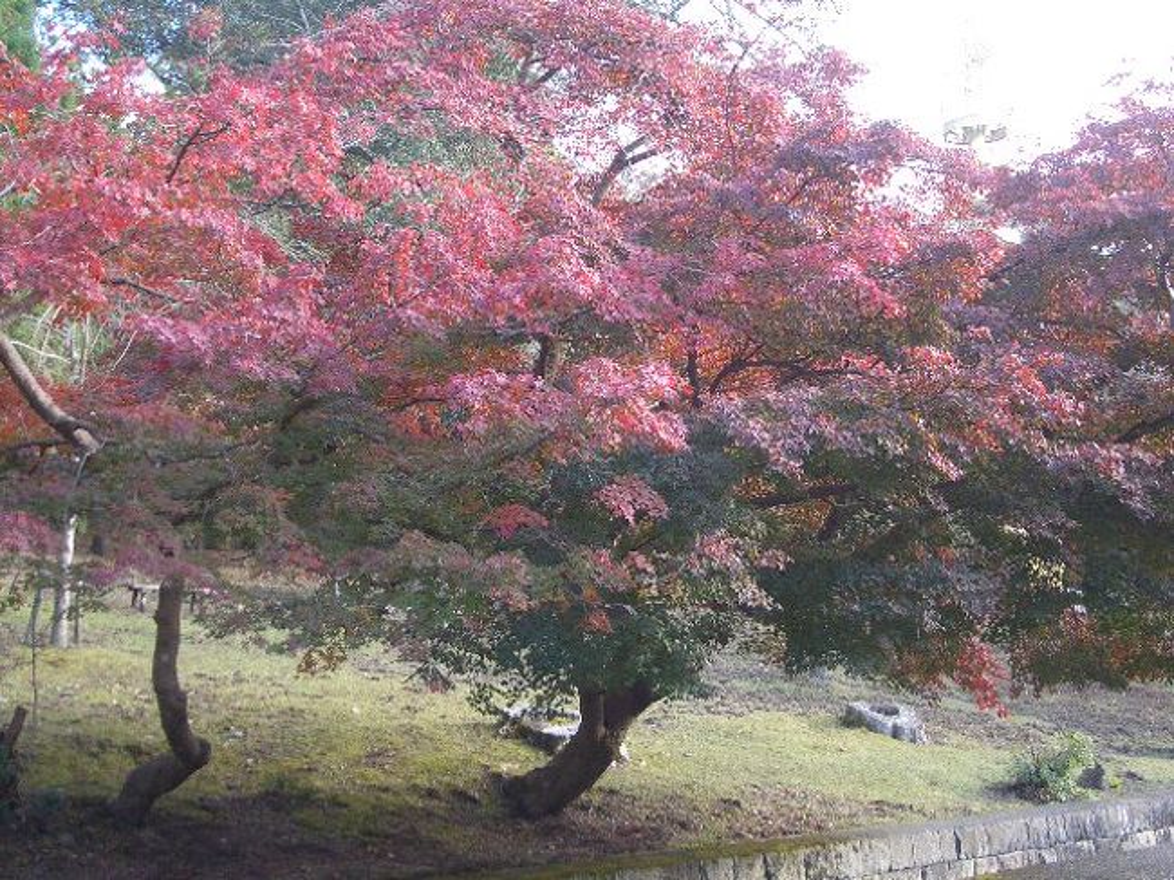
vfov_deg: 29.7
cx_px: 587
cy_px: 440
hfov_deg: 38.9
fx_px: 1661
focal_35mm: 49
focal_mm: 8.2
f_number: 3.1
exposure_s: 1/60
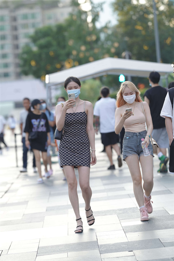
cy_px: 130
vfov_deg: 15.2
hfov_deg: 10.2
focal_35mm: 135
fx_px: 979
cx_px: 87
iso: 400
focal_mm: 135
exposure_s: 1/640
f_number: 2.5
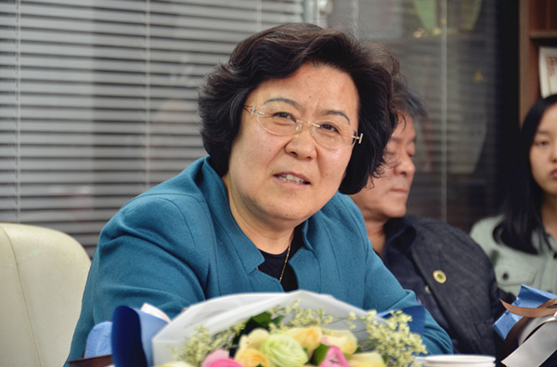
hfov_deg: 13.1
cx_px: 278
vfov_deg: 8.7
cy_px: 184
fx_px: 2429
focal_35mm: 158
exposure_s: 1/30
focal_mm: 105
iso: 640
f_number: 5.3
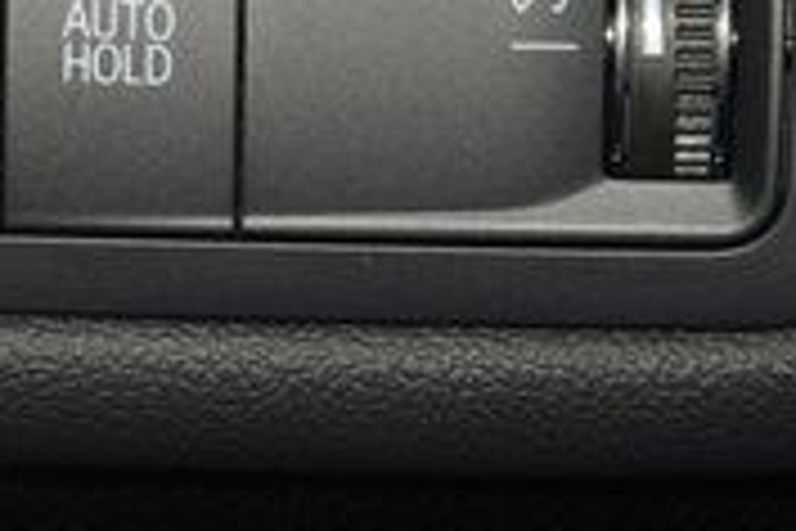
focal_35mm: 380
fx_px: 8402
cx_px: -13
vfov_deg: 3.6
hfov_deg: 5.4
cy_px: -20
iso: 100
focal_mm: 70
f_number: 8
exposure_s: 1/125
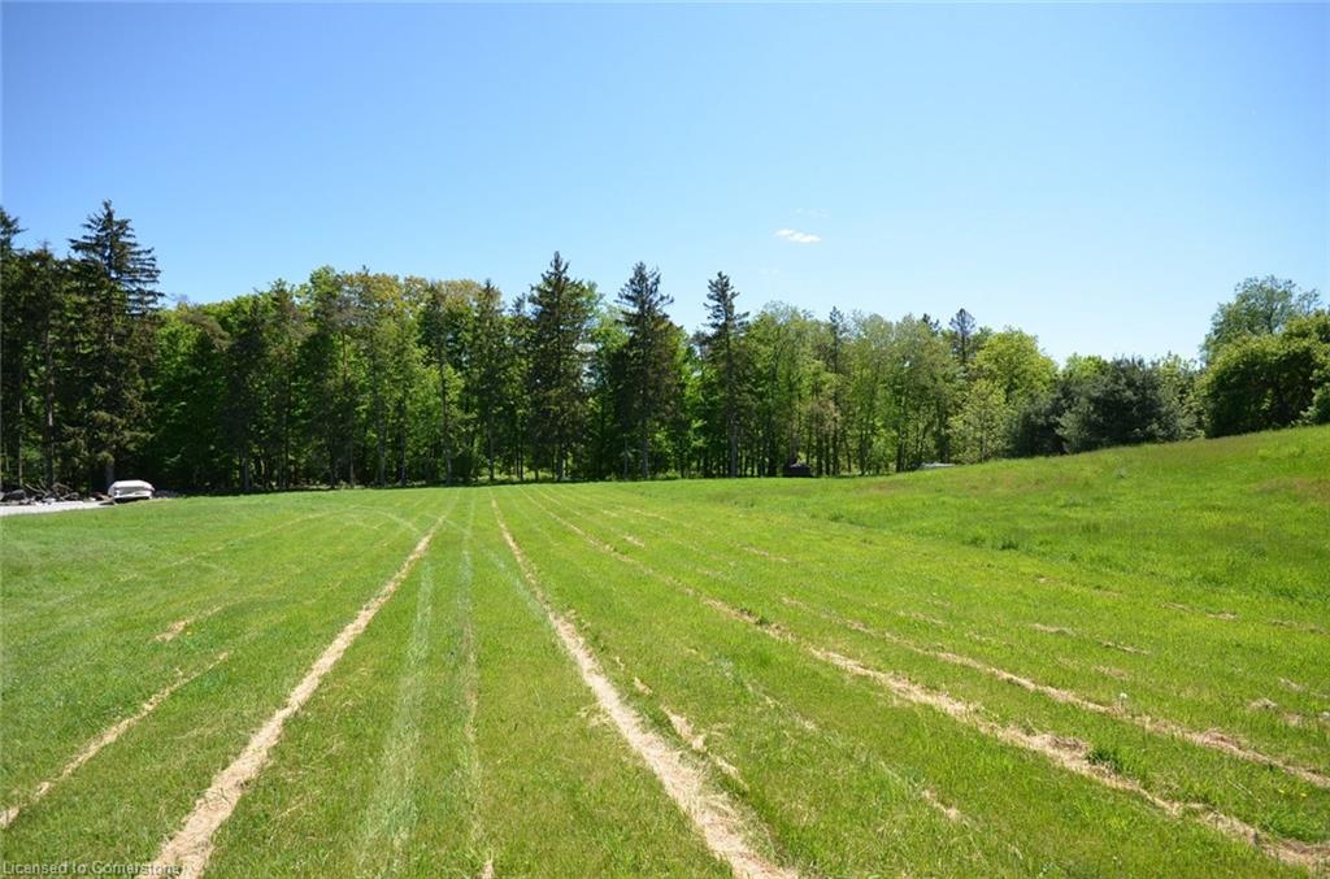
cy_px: 440
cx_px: 665
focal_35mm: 15
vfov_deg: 77.0
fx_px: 553
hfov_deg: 100.5
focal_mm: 10
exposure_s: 1/250
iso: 180
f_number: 8
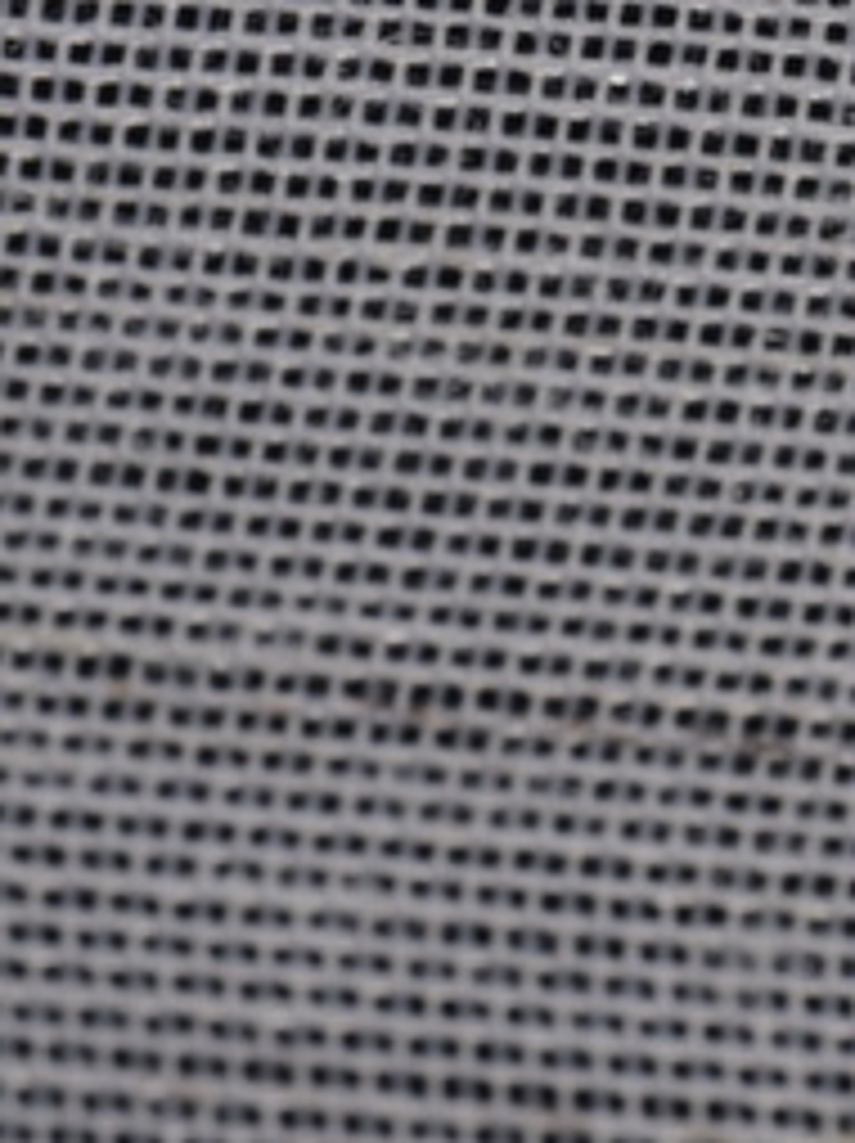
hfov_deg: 3.9
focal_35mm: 381
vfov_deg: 5.2
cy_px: 747
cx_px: 1562
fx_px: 12585
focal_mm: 85
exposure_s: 1/60
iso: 100
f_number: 25
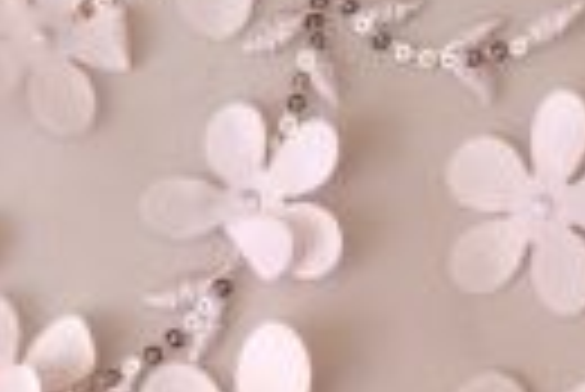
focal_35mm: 120
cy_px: 153
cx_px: 477
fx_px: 1952
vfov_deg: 11.4
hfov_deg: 16.9
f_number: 1.89
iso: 200
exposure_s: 1/200
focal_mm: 5.43
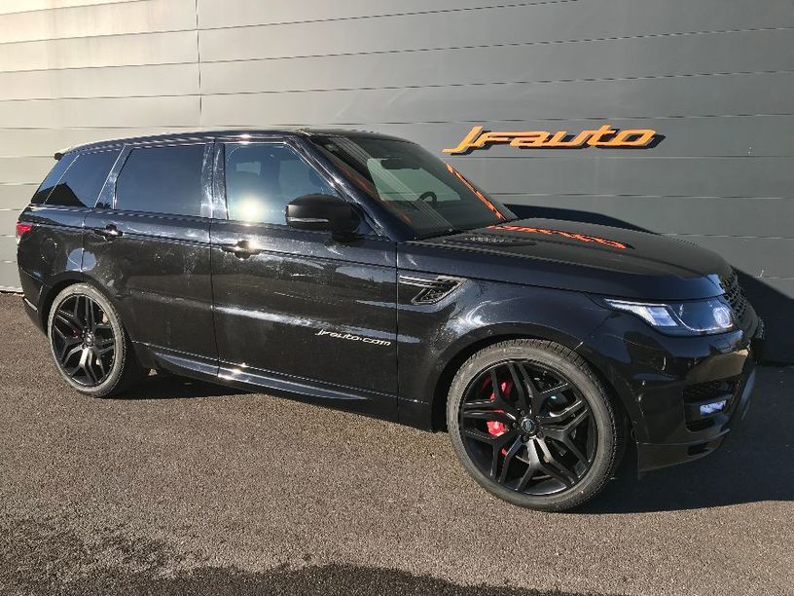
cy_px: 298
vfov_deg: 49.7
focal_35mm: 28
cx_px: 397
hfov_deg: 63.4
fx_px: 642
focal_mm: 3.99
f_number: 1.8
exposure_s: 1/855
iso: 20
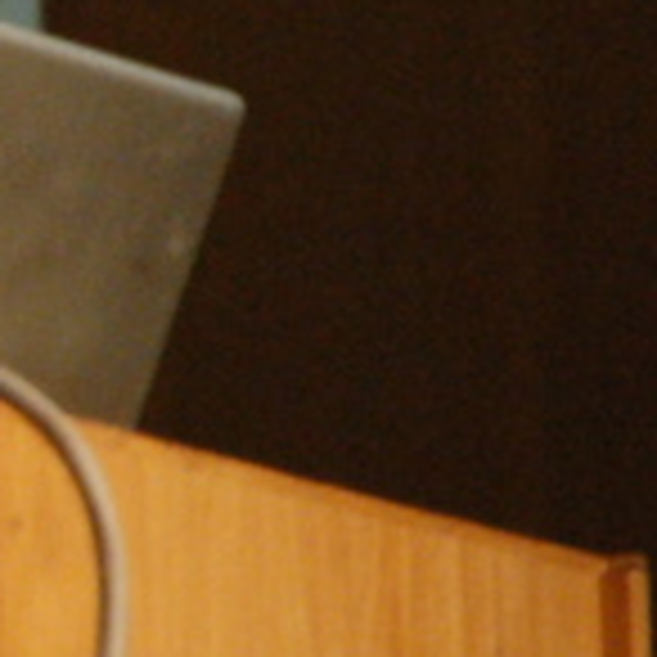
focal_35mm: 1790
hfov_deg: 1.0
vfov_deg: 1.0
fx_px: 38437
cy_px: -216
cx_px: -1550
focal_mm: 200
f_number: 5.6
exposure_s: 1/30
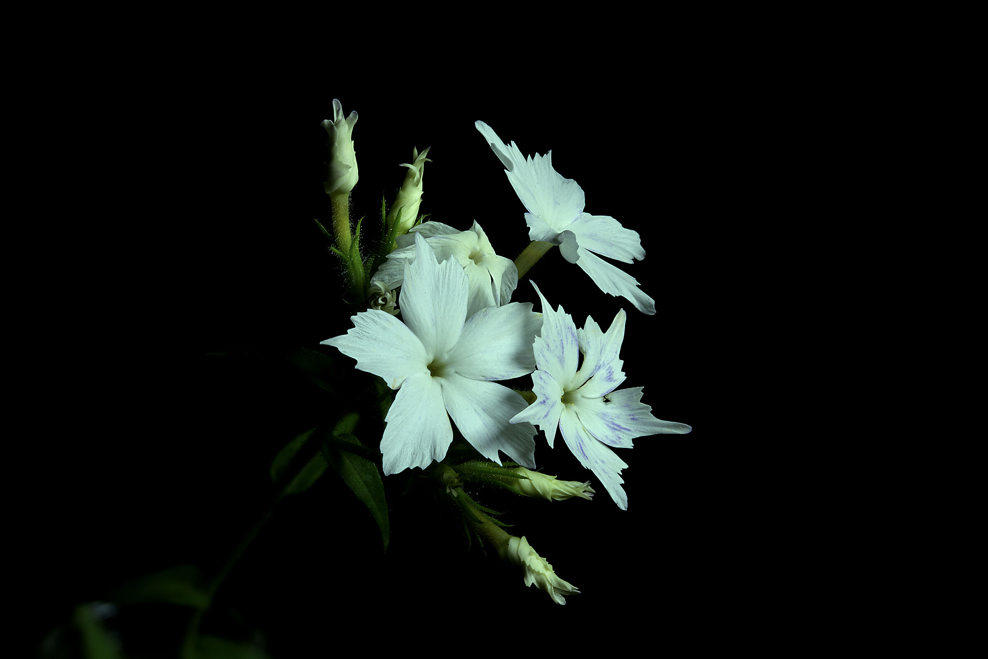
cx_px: 494
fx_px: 2881
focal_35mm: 105
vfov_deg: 13.0
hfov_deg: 19.5
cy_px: 330
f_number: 13
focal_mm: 105
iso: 100
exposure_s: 1/25
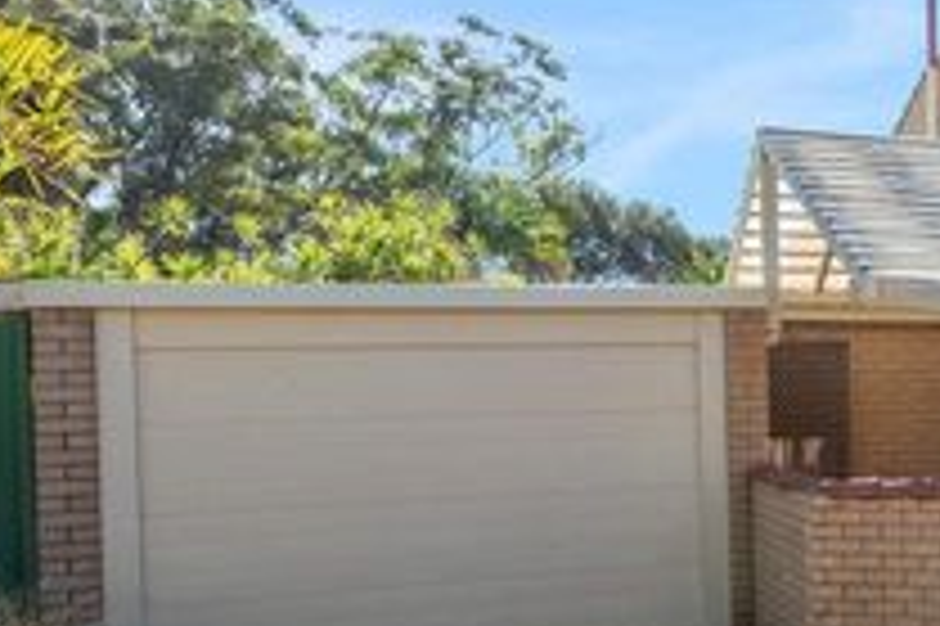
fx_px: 969
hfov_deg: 42.6
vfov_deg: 35.8
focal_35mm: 37
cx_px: 994
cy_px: 318
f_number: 11
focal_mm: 16.5
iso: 320
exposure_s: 1/800
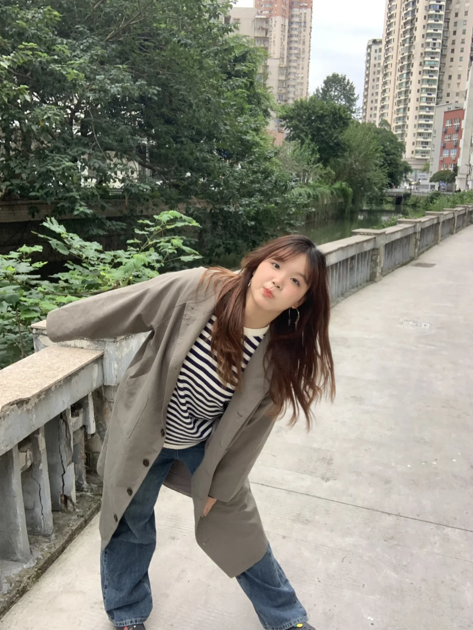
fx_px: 583
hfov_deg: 44.2
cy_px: 315
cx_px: 236
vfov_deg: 56.8
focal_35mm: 32
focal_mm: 2.87
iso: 64
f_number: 2.2
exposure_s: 1/64
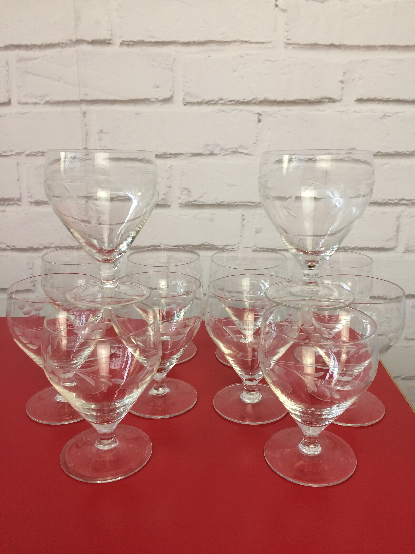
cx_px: 208
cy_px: 277
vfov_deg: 61.7
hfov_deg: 48.2
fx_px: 464
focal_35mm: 29
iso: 32
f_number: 2.2
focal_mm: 4.15
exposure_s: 1/33
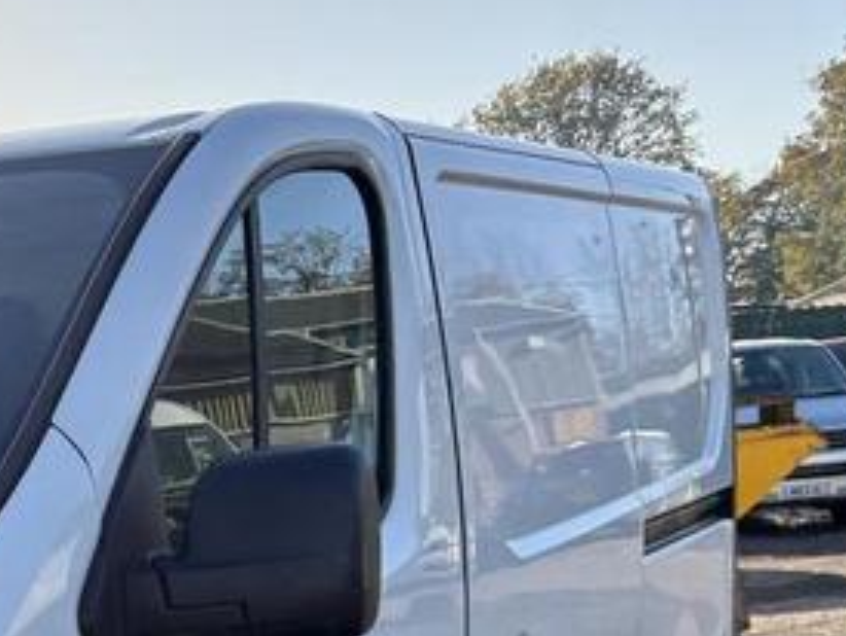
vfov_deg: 16.0
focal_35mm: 85
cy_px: 939
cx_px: -343
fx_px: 2079
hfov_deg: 20.4
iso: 50
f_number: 1.6
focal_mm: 5.96
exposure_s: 1/1706
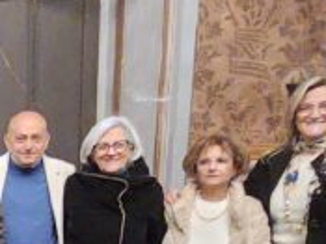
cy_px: 292
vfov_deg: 23.4
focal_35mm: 57
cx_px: -119
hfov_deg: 27.2
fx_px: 536
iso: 2000
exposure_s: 1/25
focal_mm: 1.7
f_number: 2.2
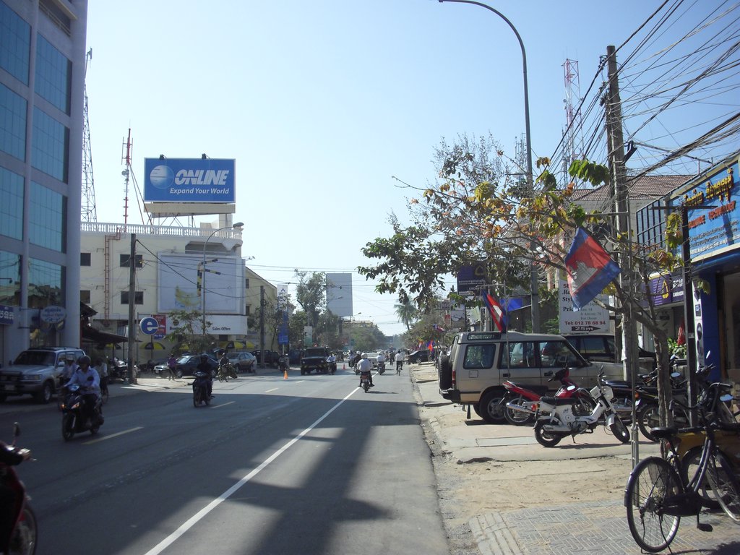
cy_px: 278
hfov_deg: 49.0
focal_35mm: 38
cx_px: 370
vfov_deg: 37.7
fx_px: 812
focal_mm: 6.2
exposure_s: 1/250
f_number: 8
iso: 100
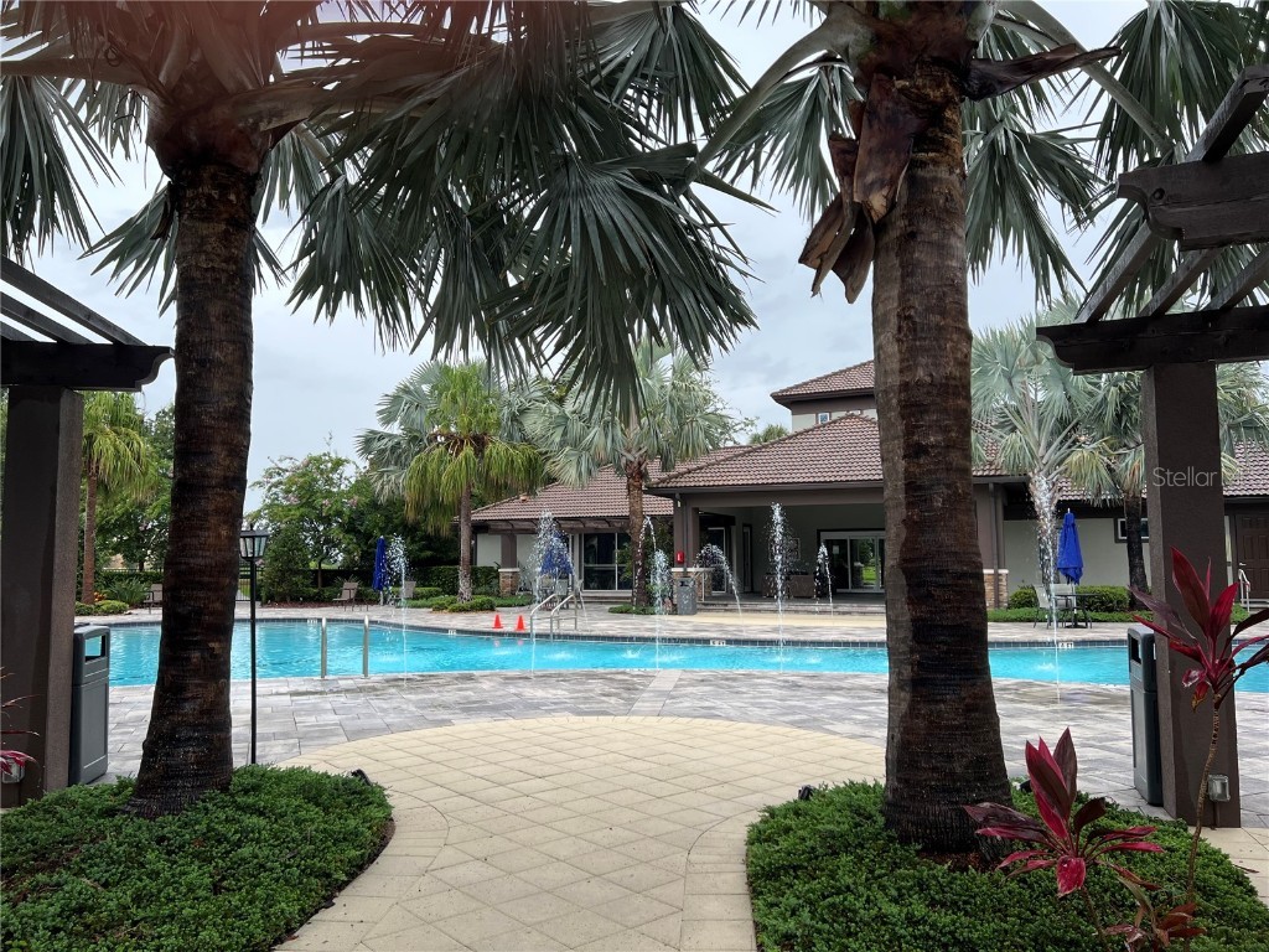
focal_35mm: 26
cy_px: 476
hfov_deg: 67.3
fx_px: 953
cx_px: 634
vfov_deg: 53.1
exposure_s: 1/121
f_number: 1.5
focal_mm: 5.7
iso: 32
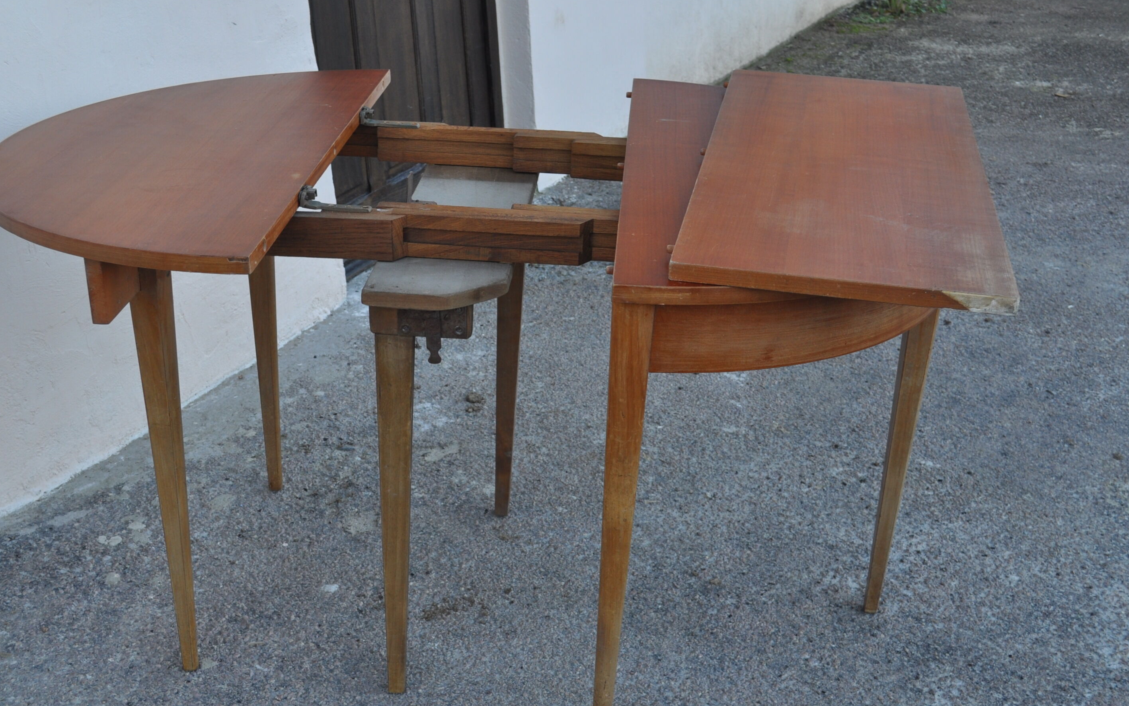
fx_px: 1385
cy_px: 404
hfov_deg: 44.3
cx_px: 538
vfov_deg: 28.6
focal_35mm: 45
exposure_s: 1/125
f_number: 5.6
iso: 280
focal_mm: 26
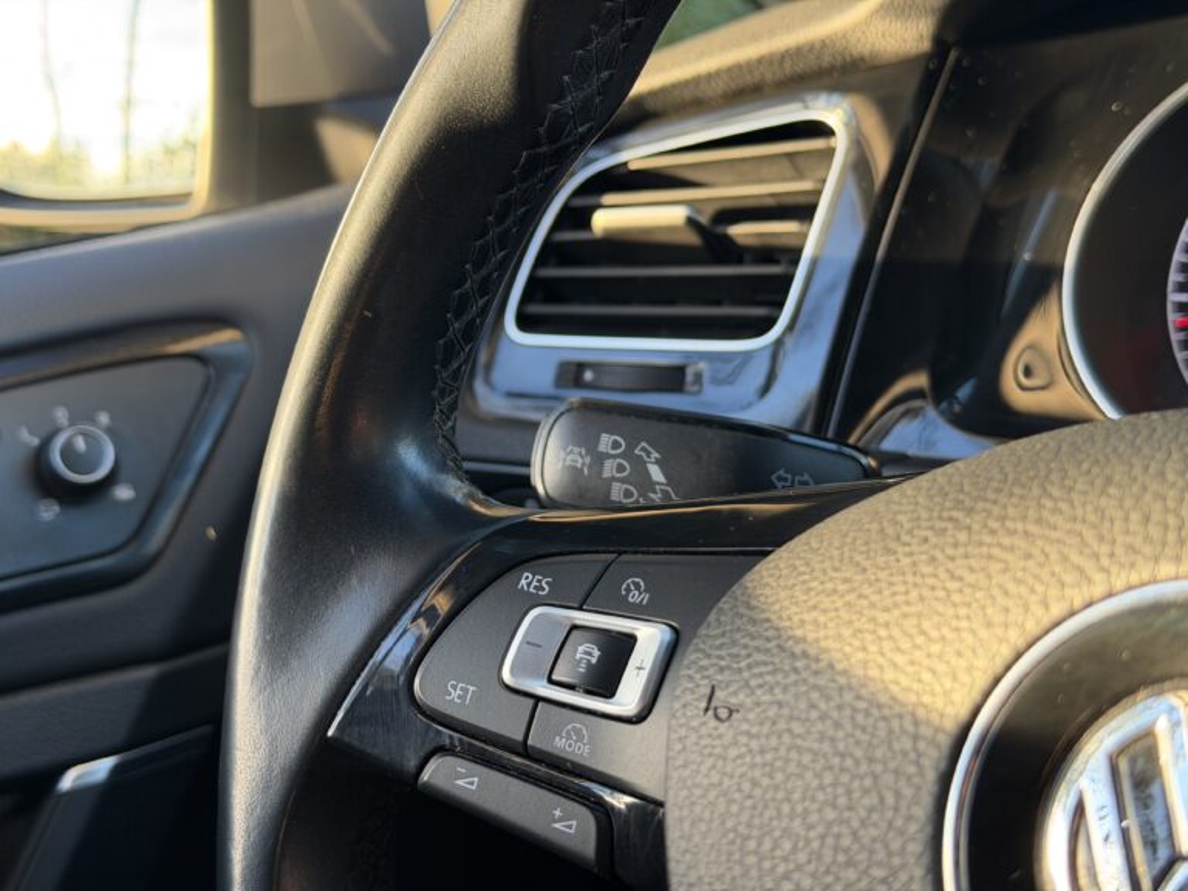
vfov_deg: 30.3
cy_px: 446
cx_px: 594
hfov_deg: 39.7
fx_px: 1647
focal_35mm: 48
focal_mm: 6.76
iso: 200
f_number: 1.78
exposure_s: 1/60
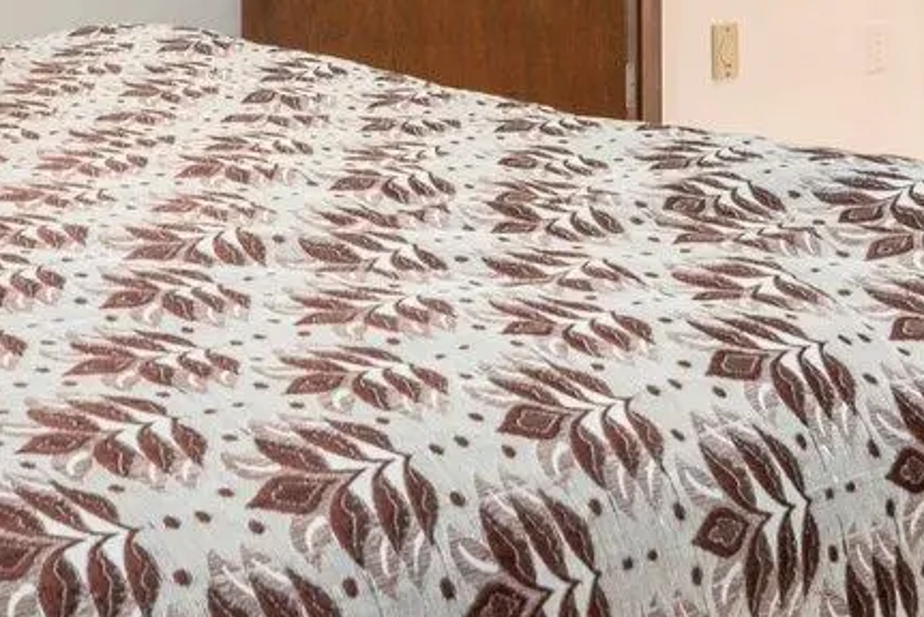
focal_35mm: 76
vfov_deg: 16.8
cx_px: 116
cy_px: -216
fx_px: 1952
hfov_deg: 25.9
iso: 500
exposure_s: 1.6
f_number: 7.1
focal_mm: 16
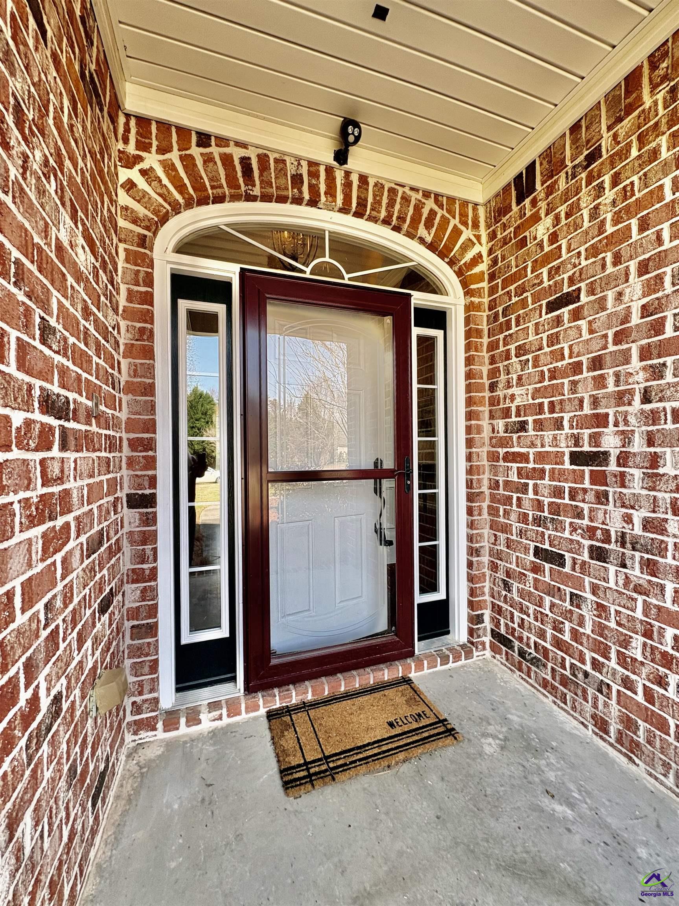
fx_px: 366
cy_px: 453
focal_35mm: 14
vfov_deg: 102.1
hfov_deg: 85.7
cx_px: 340
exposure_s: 1/109
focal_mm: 2.22
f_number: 2.2
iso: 40
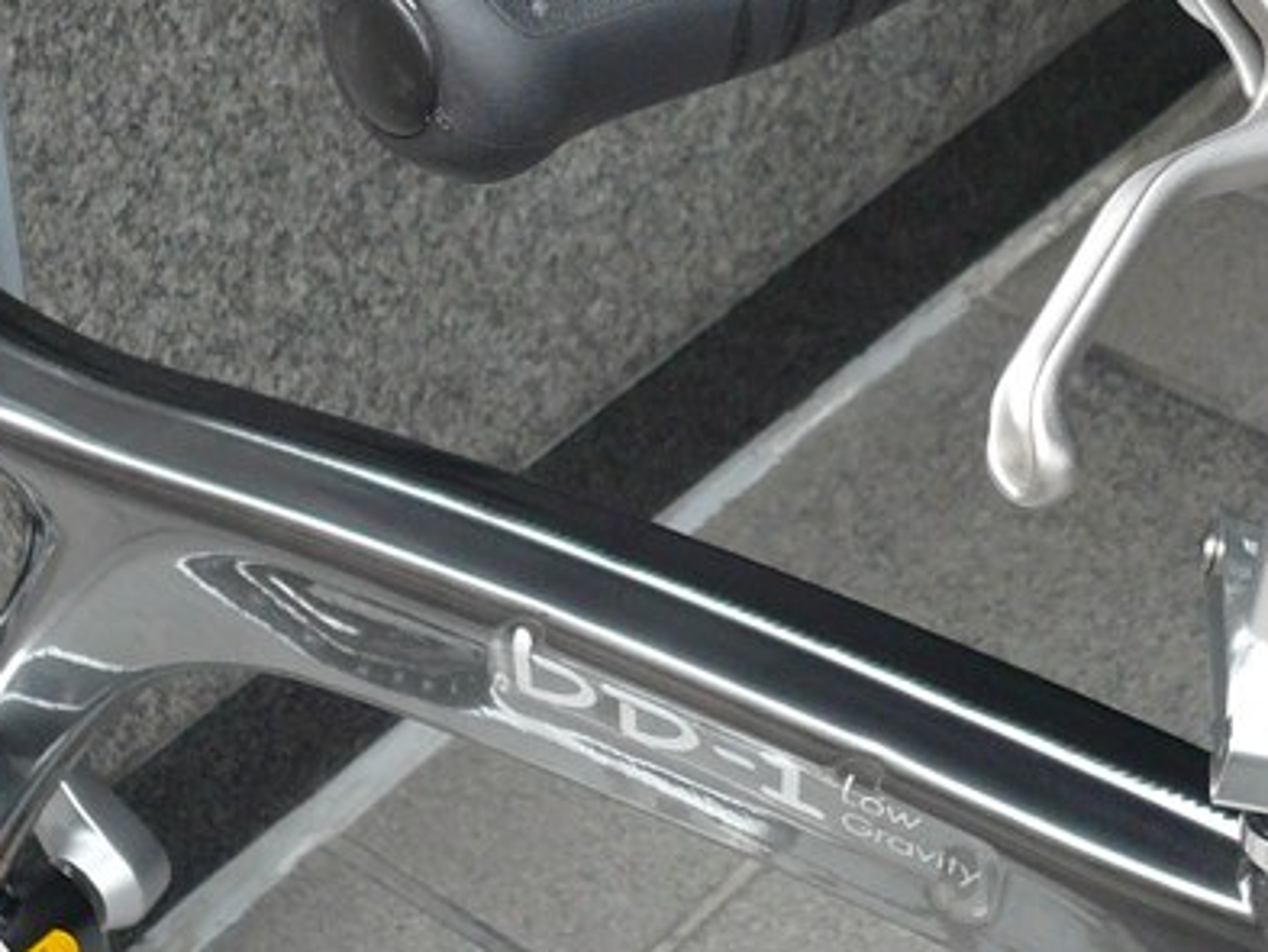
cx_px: 652
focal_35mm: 113
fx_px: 4141
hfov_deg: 17.4
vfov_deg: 13.1
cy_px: 345
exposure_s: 1/100
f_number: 3.1
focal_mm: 6.1
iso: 100
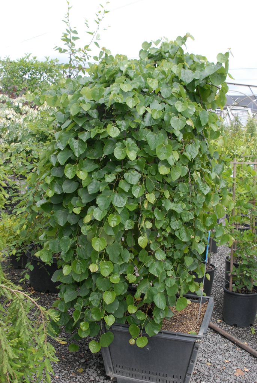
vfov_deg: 46.4
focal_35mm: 42
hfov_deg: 32.0
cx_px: 128
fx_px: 449
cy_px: 192
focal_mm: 28
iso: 400
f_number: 8
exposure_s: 1/250
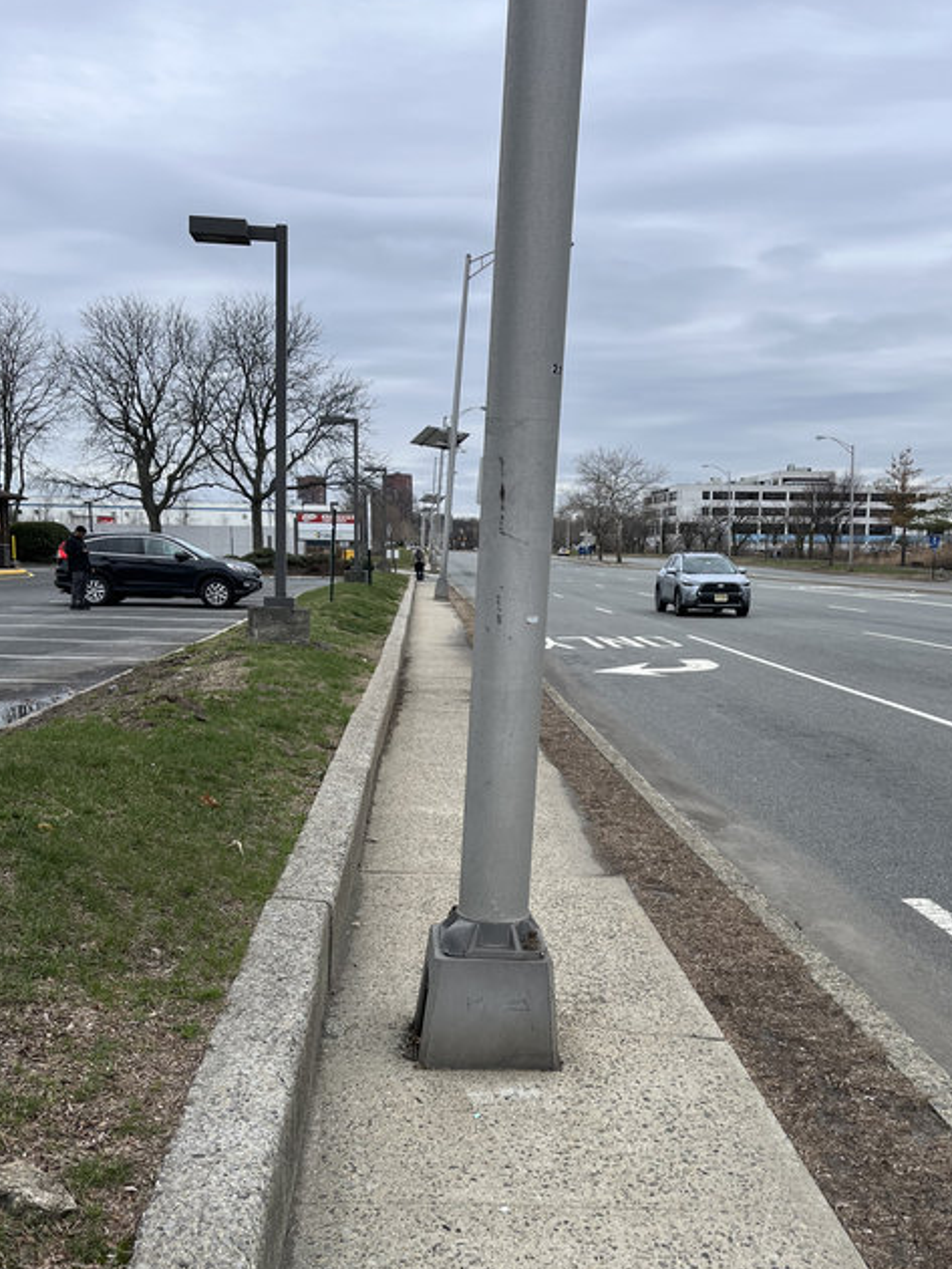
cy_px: 731
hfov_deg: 42.9
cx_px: 507
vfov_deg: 55.1
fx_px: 1209
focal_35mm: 33
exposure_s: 1/906
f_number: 1.6
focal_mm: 5.1
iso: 50
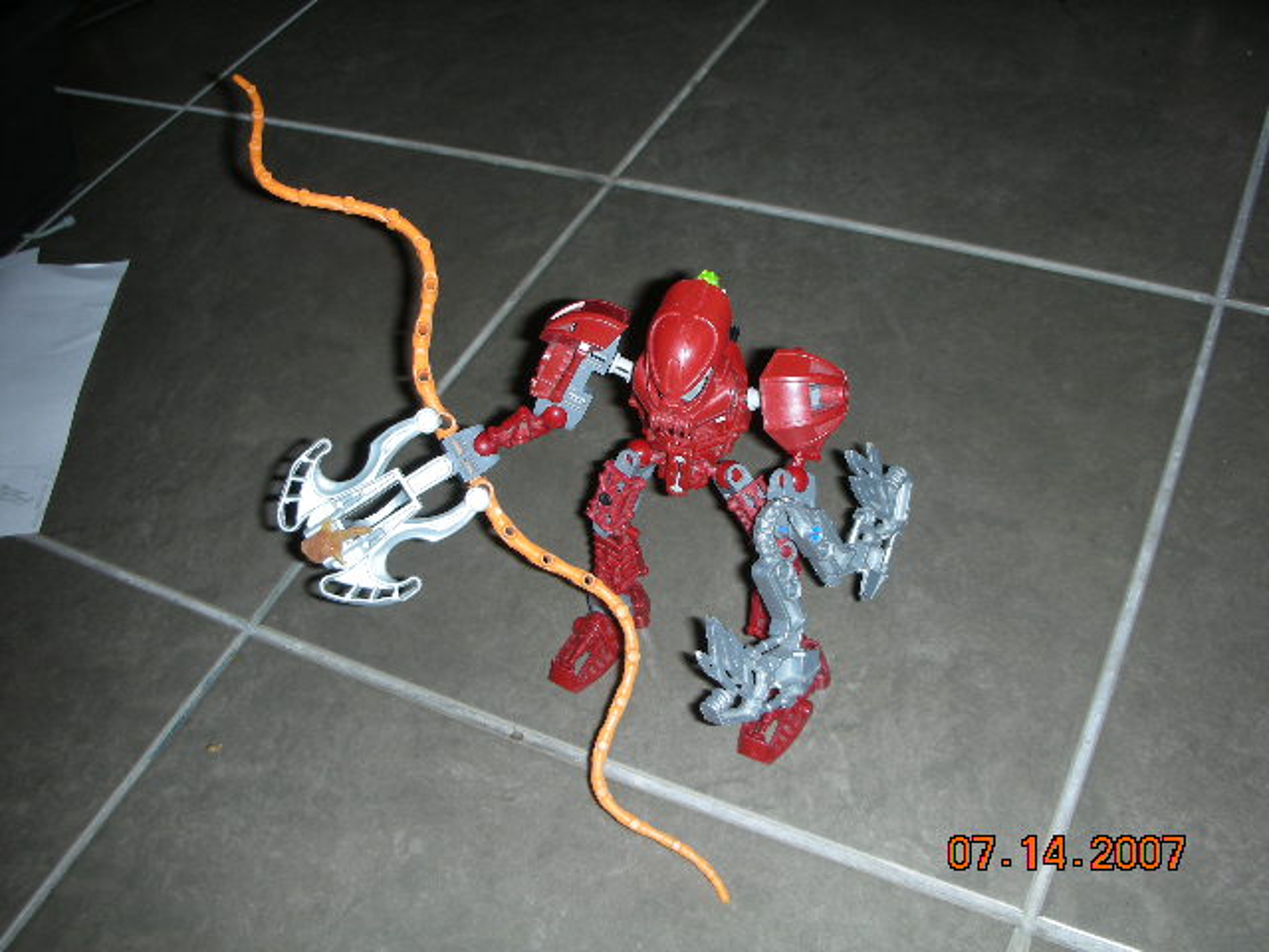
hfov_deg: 52.6
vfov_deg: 40.7
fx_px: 1283
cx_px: 634
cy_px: 476
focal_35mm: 35
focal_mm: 5.8
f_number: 2.8
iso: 50
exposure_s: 1/60
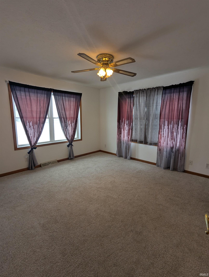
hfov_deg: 78.2
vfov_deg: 94.4
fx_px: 129
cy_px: 138
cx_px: 104
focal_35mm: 16
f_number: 2.2
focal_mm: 2.35
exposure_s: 1/64.5
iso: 72
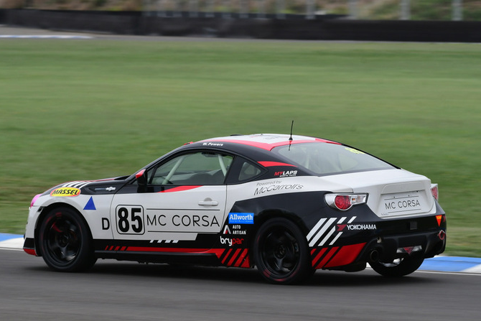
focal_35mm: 376
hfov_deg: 5.5
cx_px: 204
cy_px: 140
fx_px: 5025
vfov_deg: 3.7
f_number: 10
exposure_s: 1/320
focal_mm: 210
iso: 320
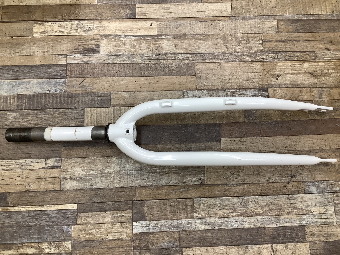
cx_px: 170
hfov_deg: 58.3
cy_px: 128
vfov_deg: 45.5
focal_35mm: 31
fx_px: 305
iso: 64
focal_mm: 3.3
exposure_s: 1/60
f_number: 2.4
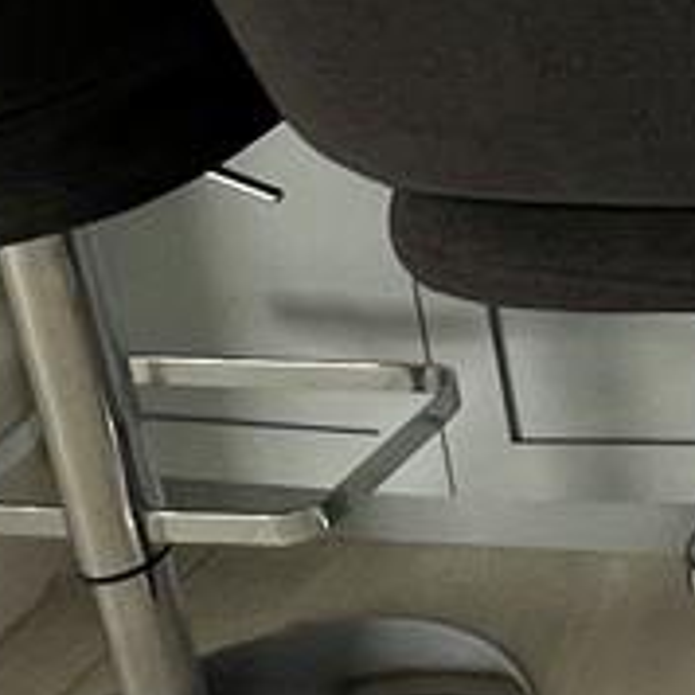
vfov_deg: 14.3
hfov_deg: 11.9
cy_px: -672
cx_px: 1878
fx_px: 2340
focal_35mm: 103
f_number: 1.8
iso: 32
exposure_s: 1/126
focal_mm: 1.57
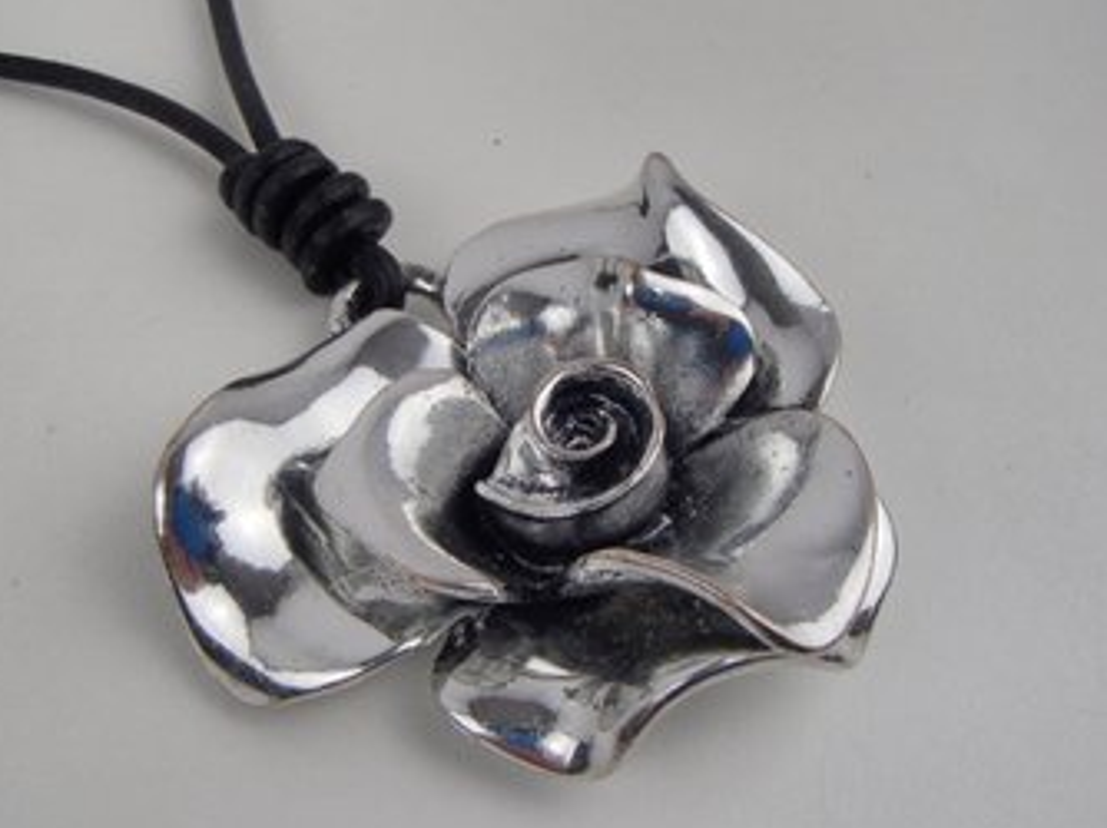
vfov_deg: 37.7
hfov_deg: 49.0
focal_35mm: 38
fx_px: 1214
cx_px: 545
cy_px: 419
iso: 125
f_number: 4.7
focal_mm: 6.64
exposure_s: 1/160
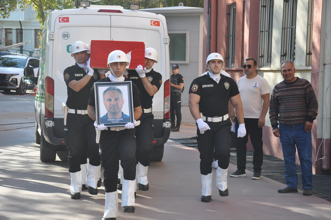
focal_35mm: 99
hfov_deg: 20.6
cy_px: 110
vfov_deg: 13.8
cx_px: 166
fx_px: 909
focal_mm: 66
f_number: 6.3
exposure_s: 1/160
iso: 200
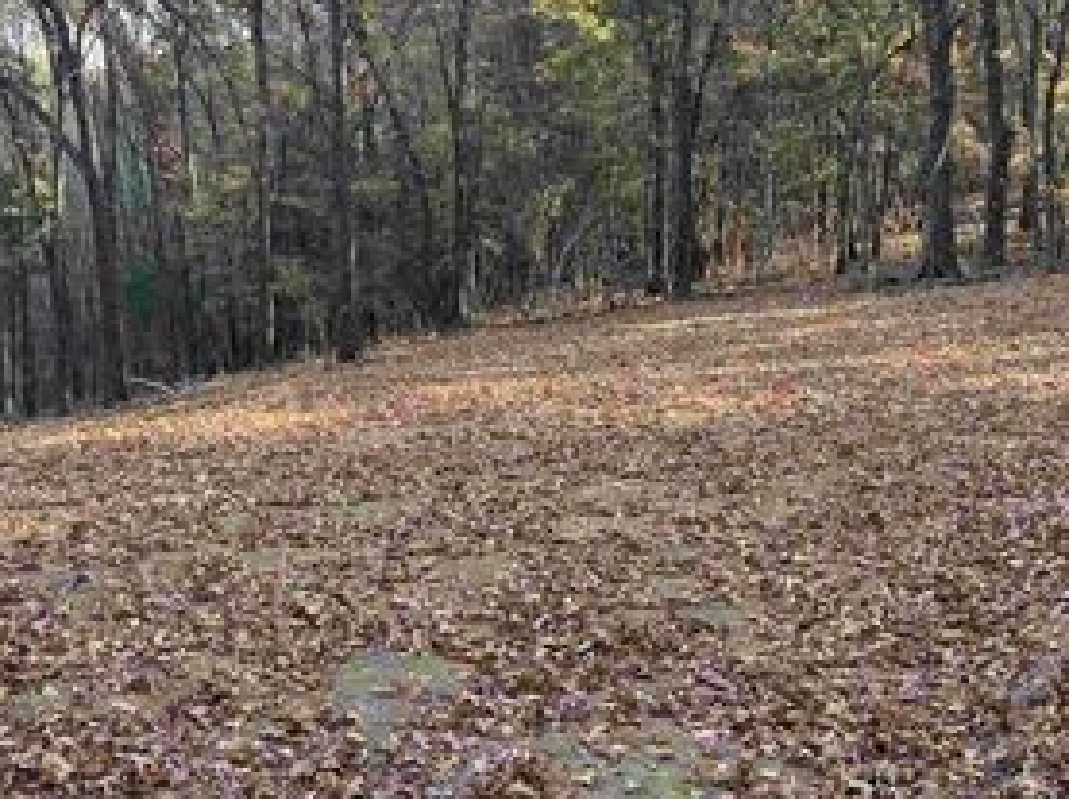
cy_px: 253
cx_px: 386
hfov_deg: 40.1
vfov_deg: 30.5
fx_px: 1450
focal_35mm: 47
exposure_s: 1/202
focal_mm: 5.7
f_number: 1.5
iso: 40
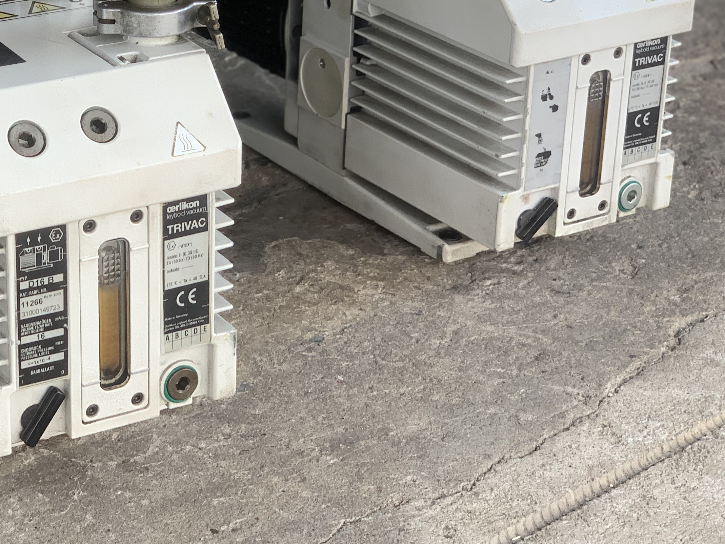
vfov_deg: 15.0
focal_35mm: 98
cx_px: 130
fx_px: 2053
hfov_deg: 19.8
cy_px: 80
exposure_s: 1/122
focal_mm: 6
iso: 32
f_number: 2.4
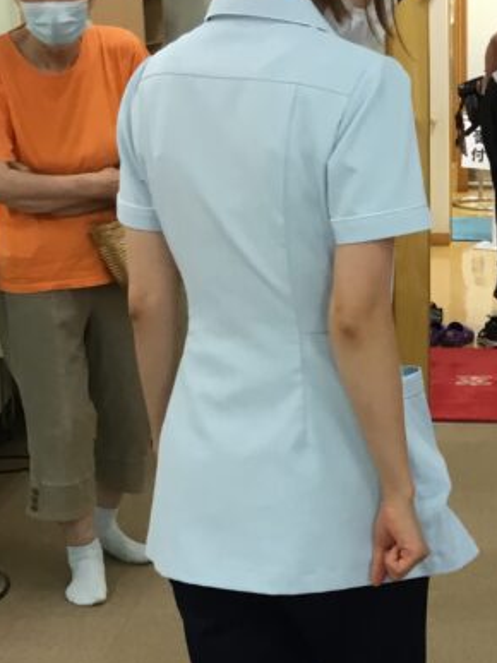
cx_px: 559
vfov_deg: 23.7
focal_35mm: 82
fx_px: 1571
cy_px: 440
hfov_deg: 17.3
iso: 80
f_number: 2.4
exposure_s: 1/33
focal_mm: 3.3
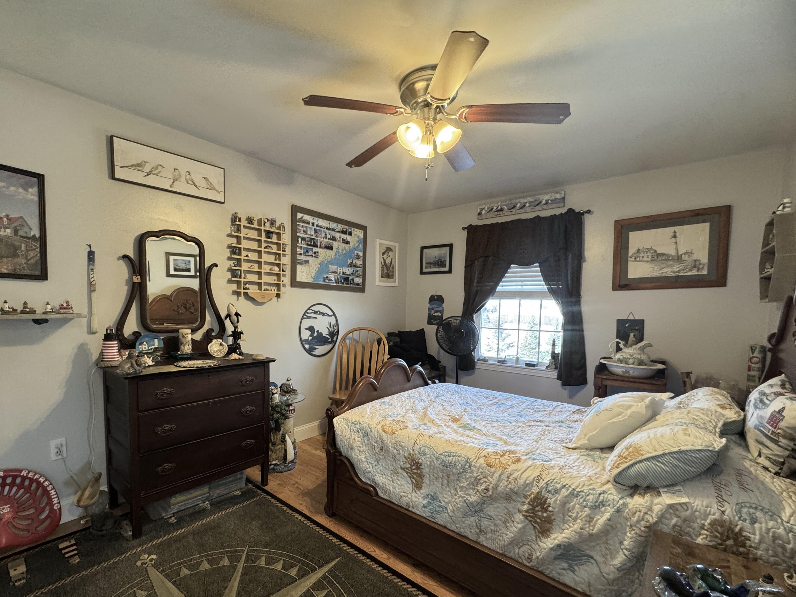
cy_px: 334
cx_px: 354
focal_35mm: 16
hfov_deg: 94.1
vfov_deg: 77.8
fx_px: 368
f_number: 2.2
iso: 250
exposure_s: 1/60
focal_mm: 2.22
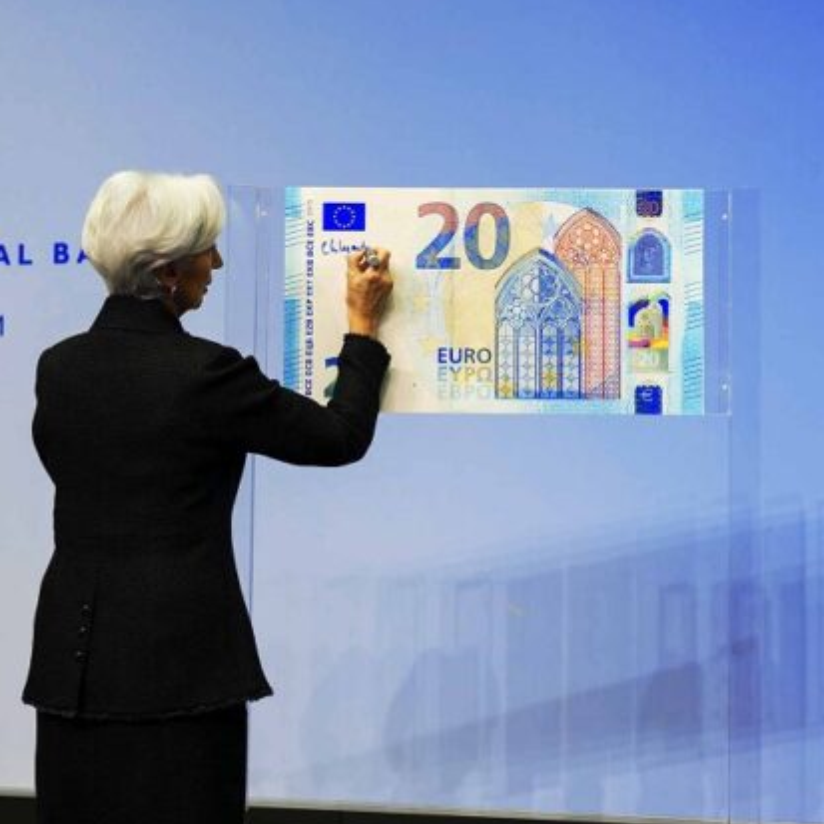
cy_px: 413
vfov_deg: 34.9
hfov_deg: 34.6
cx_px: 275
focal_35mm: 49
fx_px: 1310
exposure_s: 1/125
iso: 3200
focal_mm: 25
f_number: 4.5
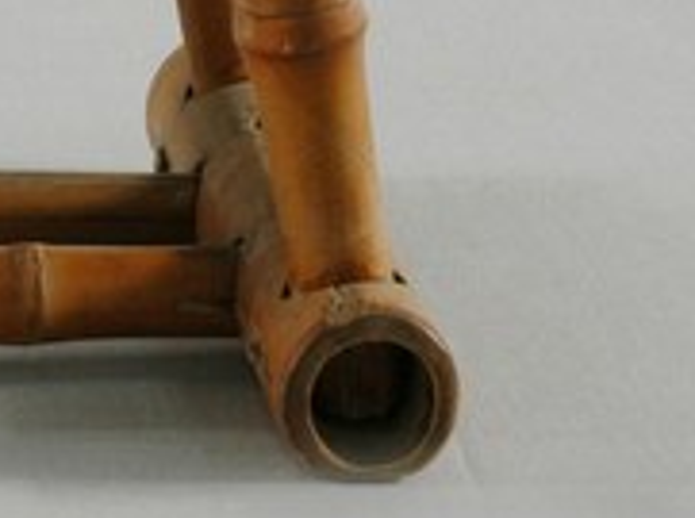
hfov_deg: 6.9
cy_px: -25
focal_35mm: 281
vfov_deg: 5.3
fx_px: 5625
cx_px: -468
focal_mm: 55
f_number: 10
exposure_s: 1/6
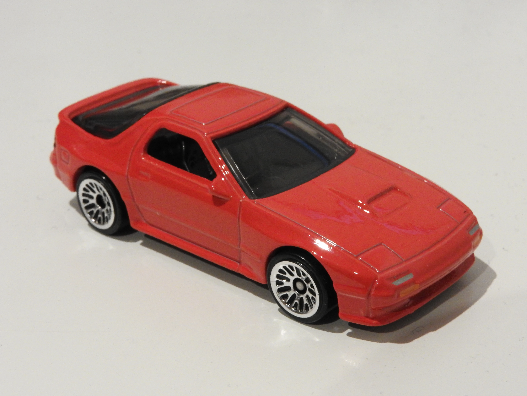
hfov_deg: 24.4
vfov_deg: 18.4
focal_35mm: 80
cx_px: 264
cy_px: 198
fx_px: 1218
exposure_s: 1/8
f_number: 8
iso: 800
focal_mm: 14.3
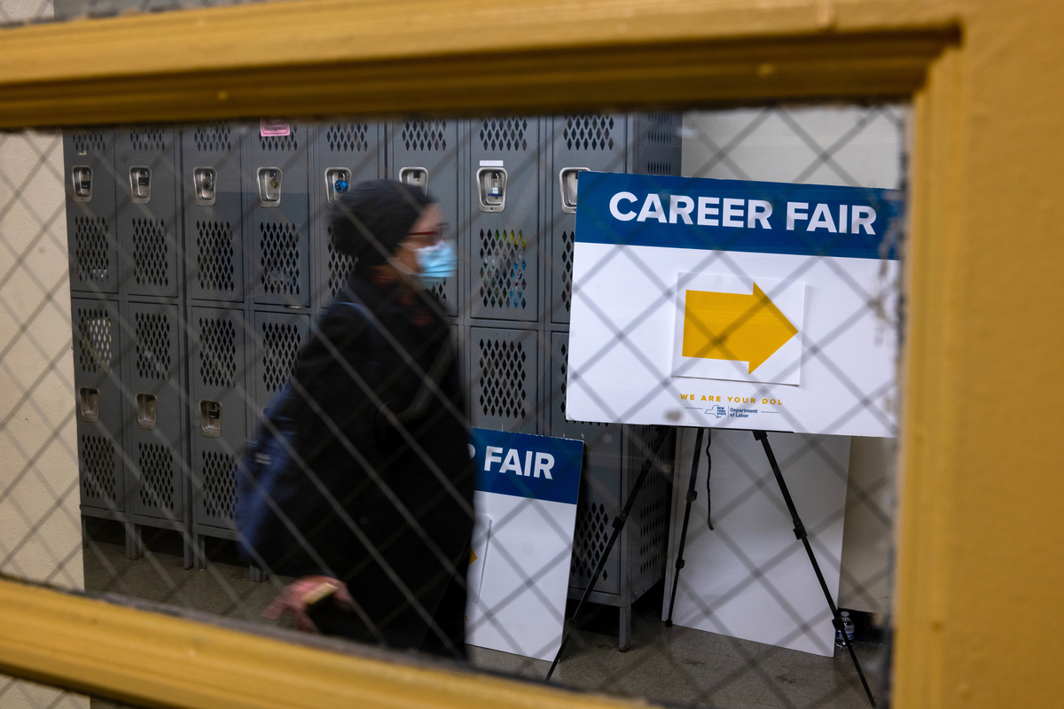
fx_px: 1182
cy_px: 354
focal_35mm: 40
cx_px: 532
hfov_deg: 48.5
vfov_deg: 33.4
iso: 800
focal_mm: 40
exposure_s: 1/25
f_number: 13
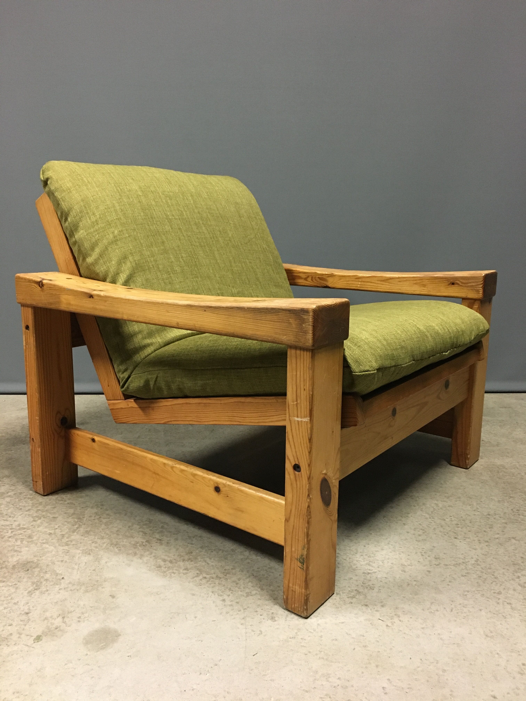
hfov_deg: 48.2
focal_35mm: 29
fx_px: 588
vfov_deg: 61.7
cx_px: 263
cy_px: 350
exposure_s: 1/17
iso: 250
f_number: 2.2
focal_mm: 4.15
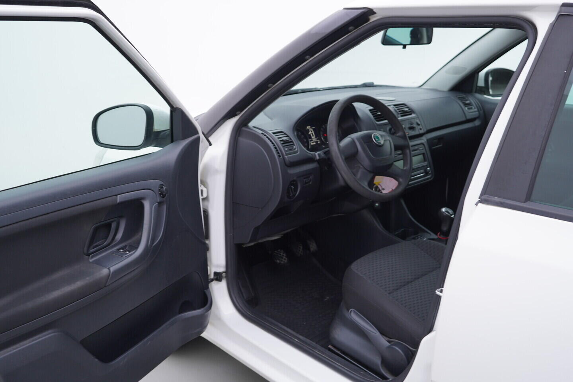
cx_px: 286
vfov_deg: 36.9
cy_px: 191
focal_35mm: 36
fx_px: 573
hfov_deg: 53.1
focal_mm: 24
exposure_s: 1/50
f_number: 3.2
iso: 125
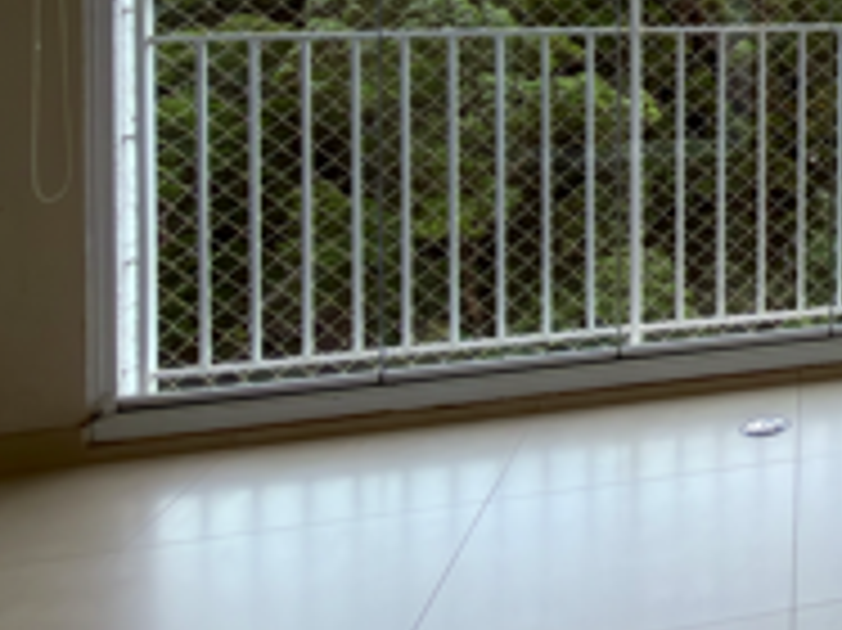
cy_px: -45
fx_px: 1167
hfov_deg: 28.1
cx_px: 1229
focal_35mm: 48
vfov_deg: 27.9
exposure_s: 1/450
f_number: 2.2
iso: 16
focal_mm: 2.22
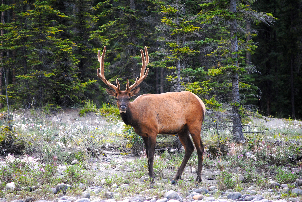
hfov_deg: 6.9
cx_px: 151
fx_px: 2520
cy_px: 101
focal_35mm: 300
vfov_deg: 4.6
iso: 400
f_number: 5.6
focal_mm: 200
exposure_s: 1/500
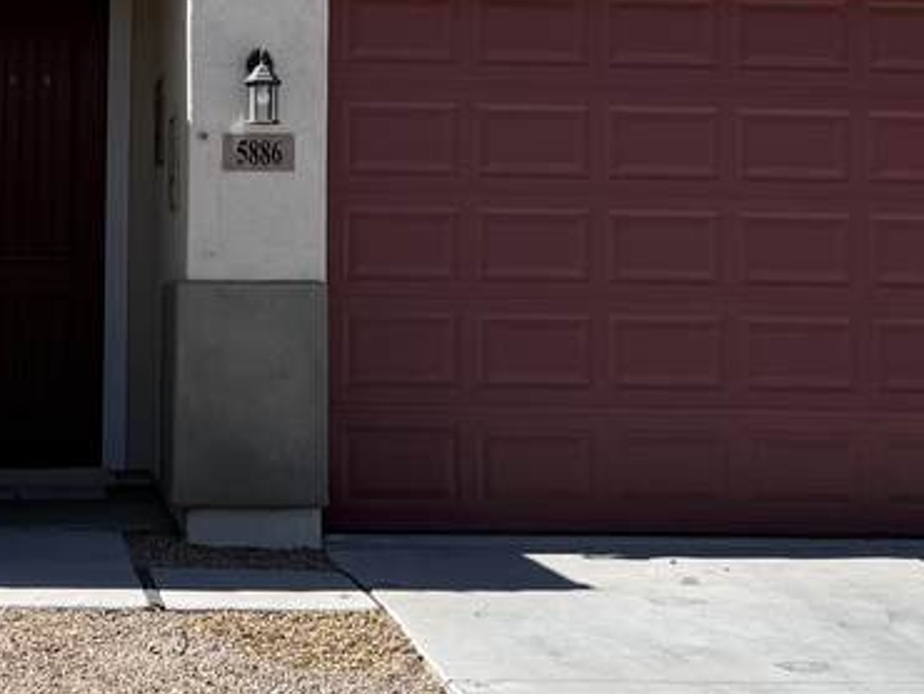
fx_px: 2217
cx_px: 250
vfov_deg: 17.4
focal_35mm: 83
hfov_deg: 23.3
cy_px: 20
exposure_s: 1/4167
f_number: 1.78
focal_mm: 6.76
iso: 80
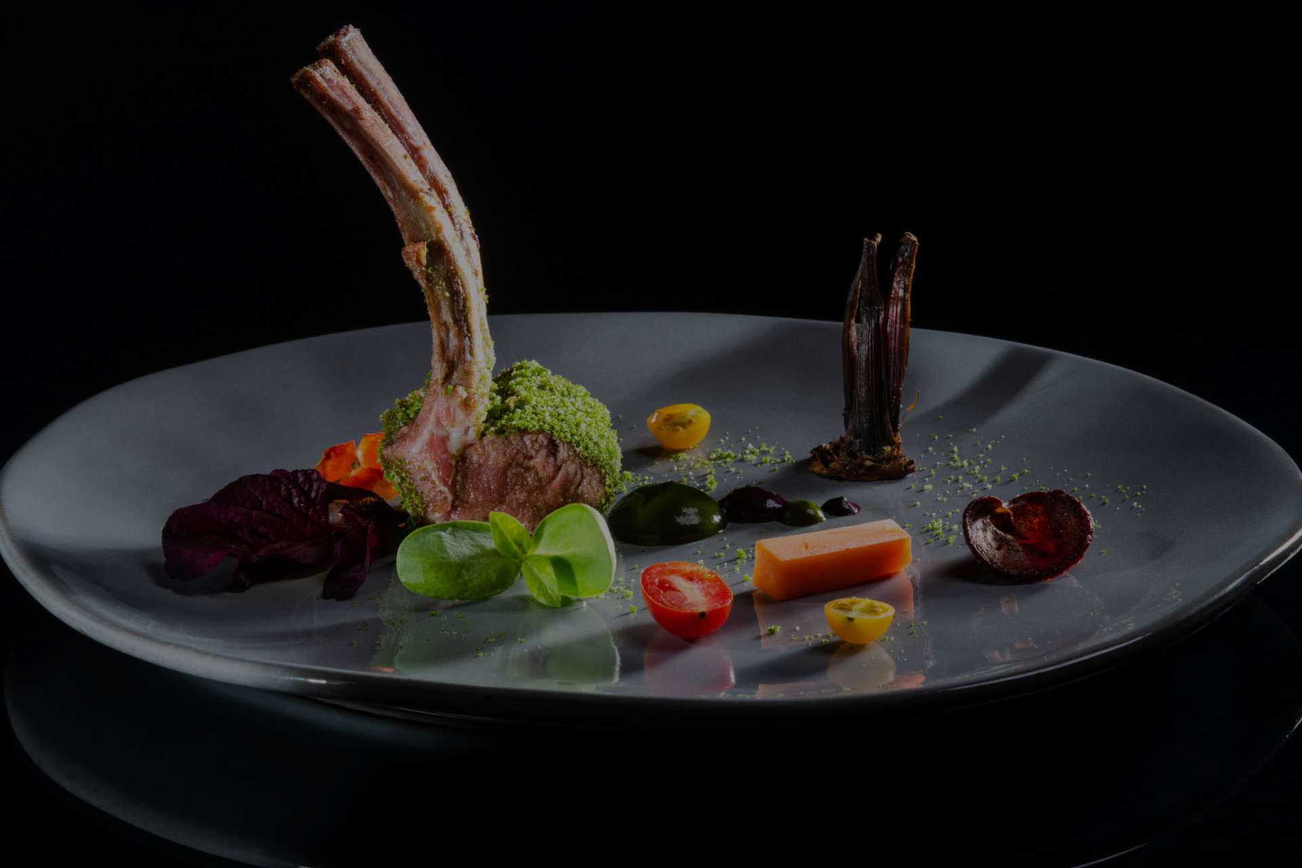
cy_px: 434
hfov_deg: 19.5
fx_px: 3797
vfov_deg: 13.0
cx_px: 651
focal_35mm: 105
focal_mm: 105
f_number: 22
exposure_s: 1/80
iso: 320
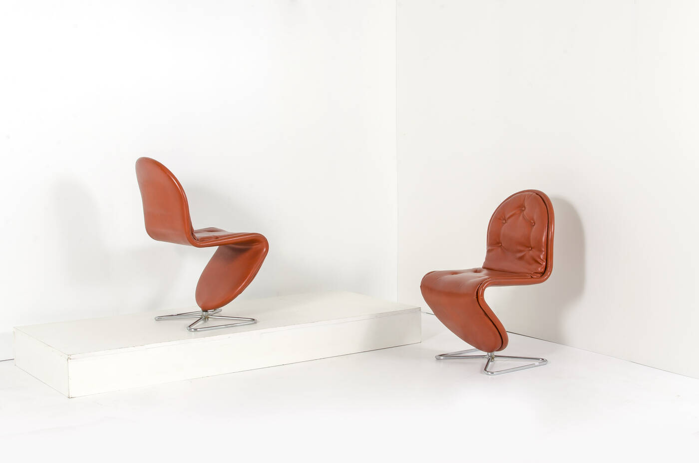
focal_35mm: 52
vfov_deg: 25.6
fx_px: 1017
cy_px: 232
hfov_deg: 37.9
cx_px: 350
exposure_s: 1/160
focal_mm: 35
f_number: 16
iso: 100
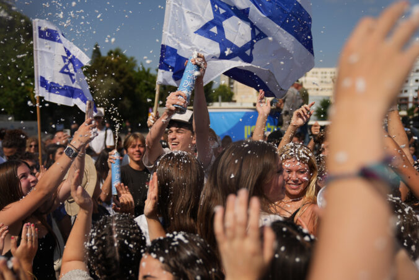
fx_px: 396
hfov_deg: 55.8
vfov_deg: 38.9
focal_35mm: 34
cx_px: 210
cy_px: 140
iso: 160
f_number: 2.8
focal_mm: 34
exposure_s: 1/6400
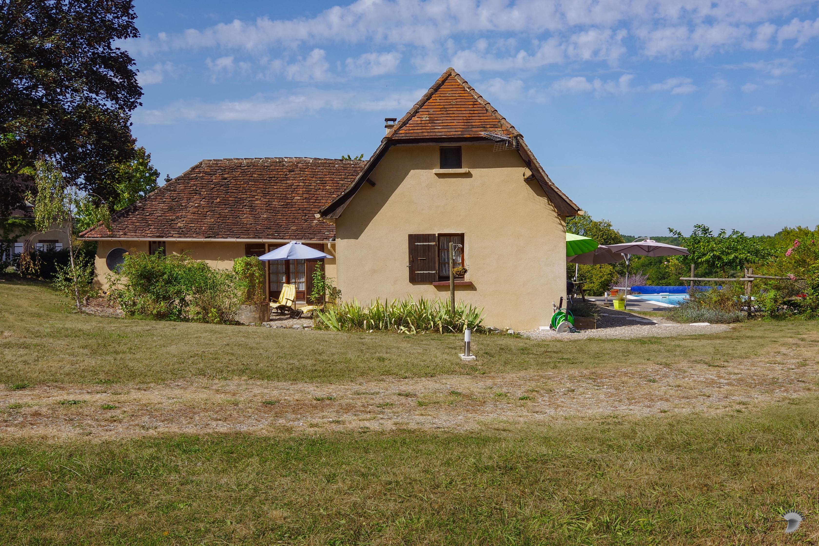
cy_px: 273
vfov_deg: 36.9
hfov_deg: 53.1
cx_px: 410
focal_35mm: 36
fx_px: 819
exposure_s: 1/60
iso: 100
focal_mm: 24
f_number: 11
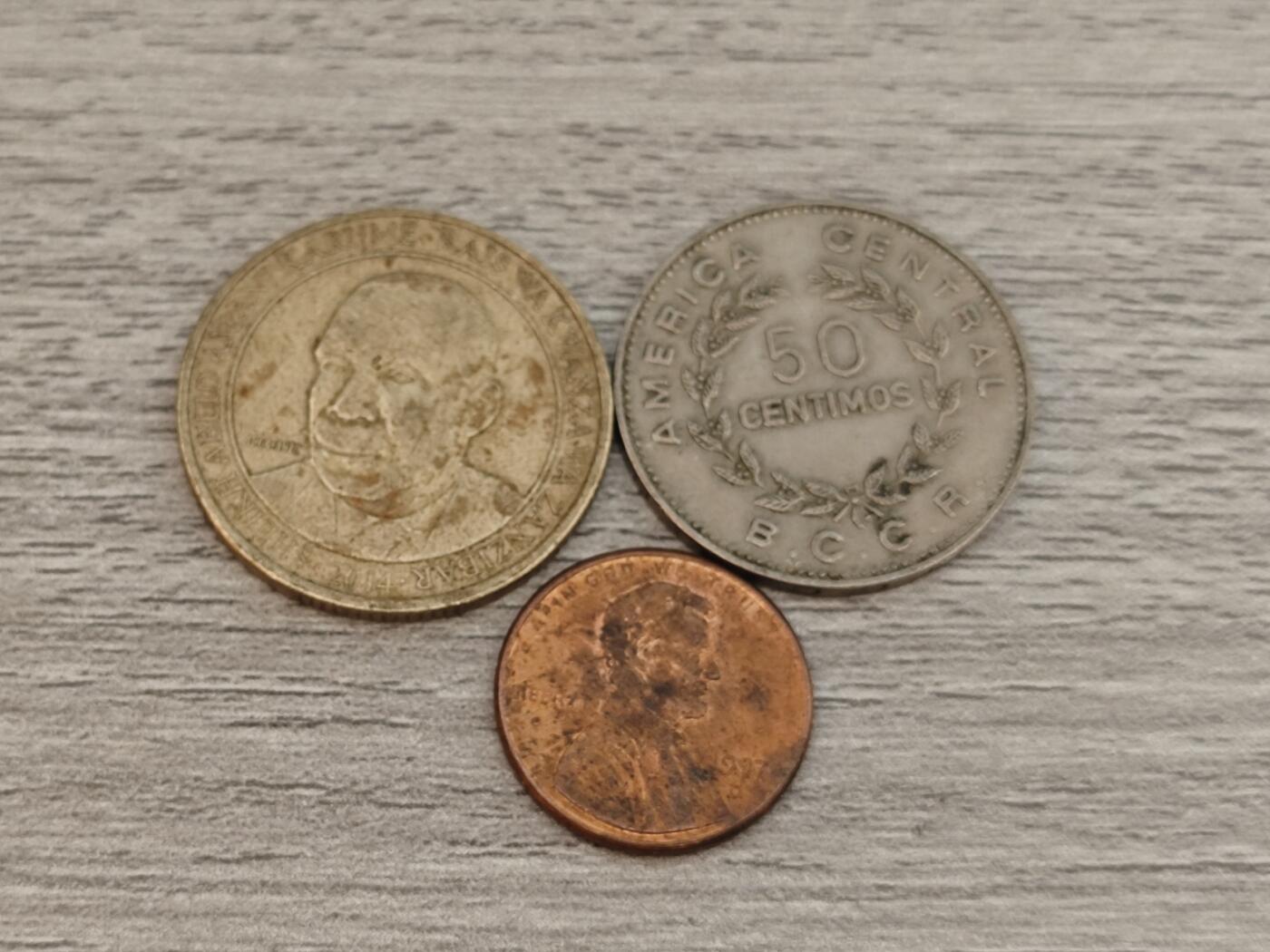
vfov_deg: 19.6
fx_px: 2752
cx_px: 635
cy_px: 476
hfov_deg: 26.0
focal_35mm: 75
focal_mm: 8.7
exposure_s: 1/50
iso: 640
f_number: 1.9
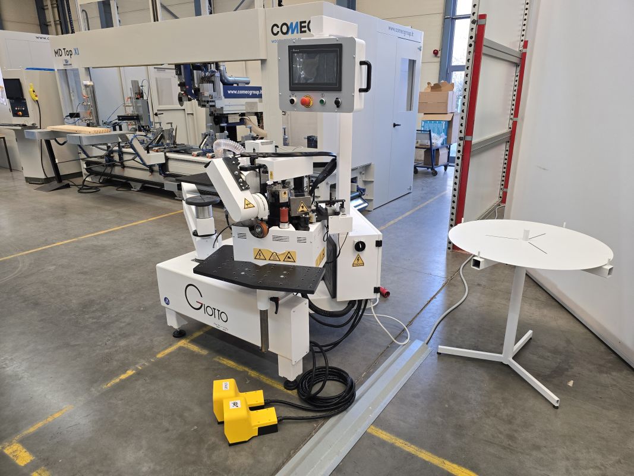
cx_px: 317
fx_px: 421
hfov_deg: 73.9
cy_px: 238
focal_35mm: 23
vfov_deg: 58.9
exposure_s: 1/180
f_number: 1.7
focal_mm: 6.3
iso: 200
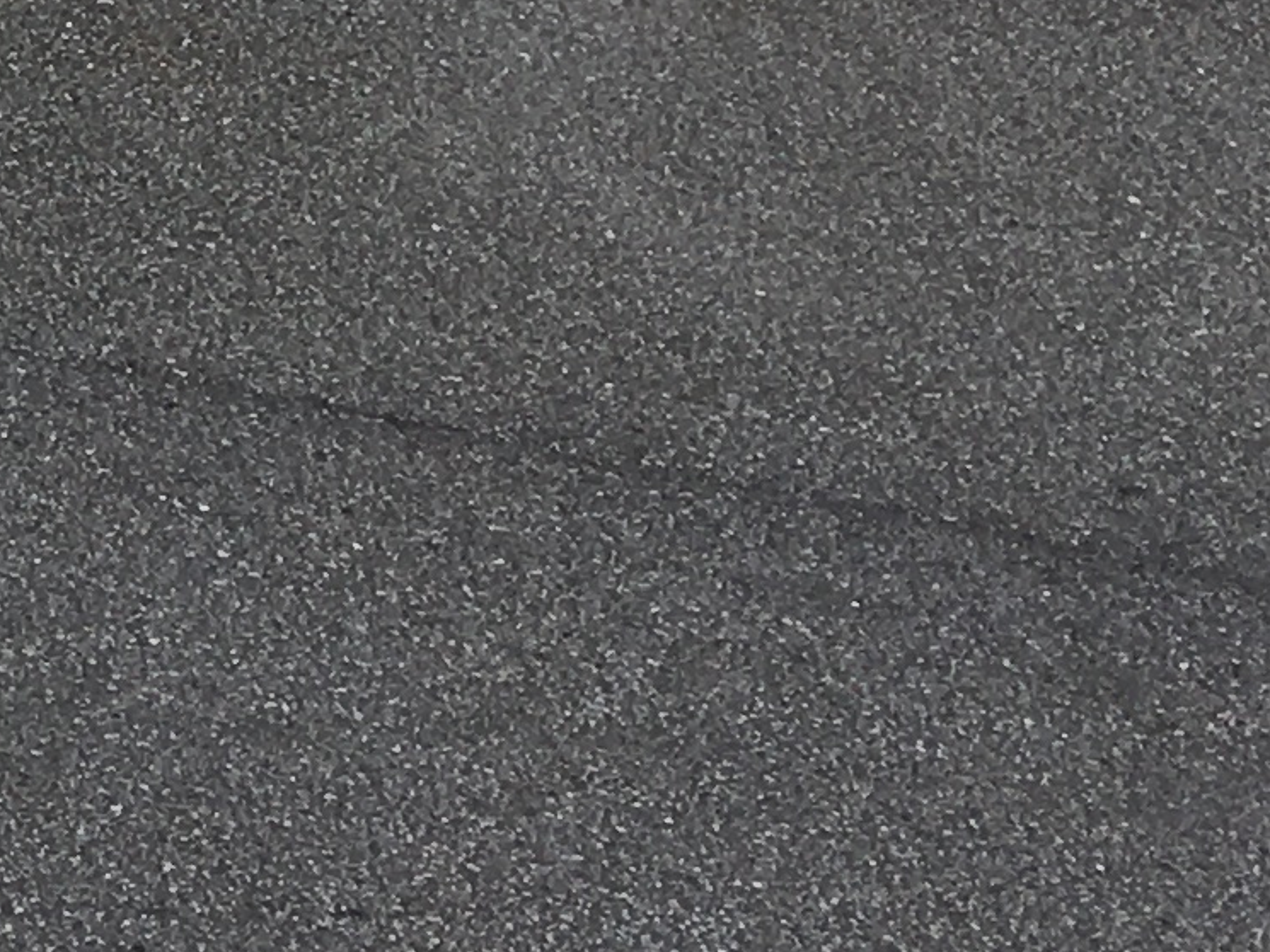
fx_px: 5761
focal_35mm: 157
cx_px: -605
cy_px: -1502
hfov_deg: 12.0
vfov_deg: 8.5
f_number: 2.2
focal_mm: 4.15
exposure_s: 1/416
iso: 25
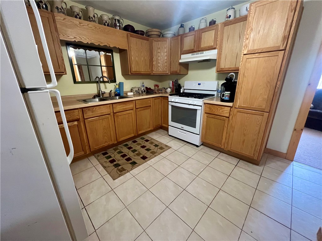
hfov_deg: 106.2
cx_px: 161
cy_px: 120
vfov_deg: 89.9
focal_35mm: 13
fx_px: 121
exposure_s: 1/60
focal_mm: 1.57
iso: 500
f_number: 1.8
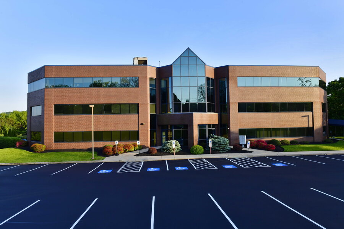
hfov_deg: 73.7
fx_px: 229
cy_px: 114
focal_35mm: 24
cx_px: 172
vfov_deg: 53.1
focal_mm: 24
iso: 320
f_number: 13
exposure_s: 1/200
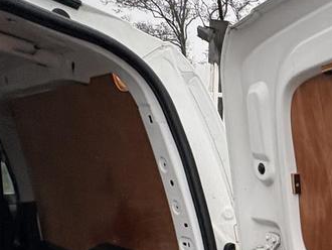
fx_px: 365
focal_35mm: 38
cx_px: 410
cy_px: 231
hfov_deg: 36.2
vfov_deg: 35.3
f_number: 2.2
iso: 160
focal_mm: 2.22
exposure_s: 1/99
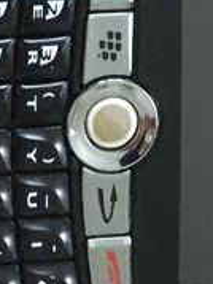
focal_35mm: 162
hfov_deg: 9.1
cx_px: 175
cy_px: -363
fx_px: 1331
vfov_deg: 10.7
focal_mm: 4.15
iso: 320
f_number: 2.2
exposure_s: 1/17
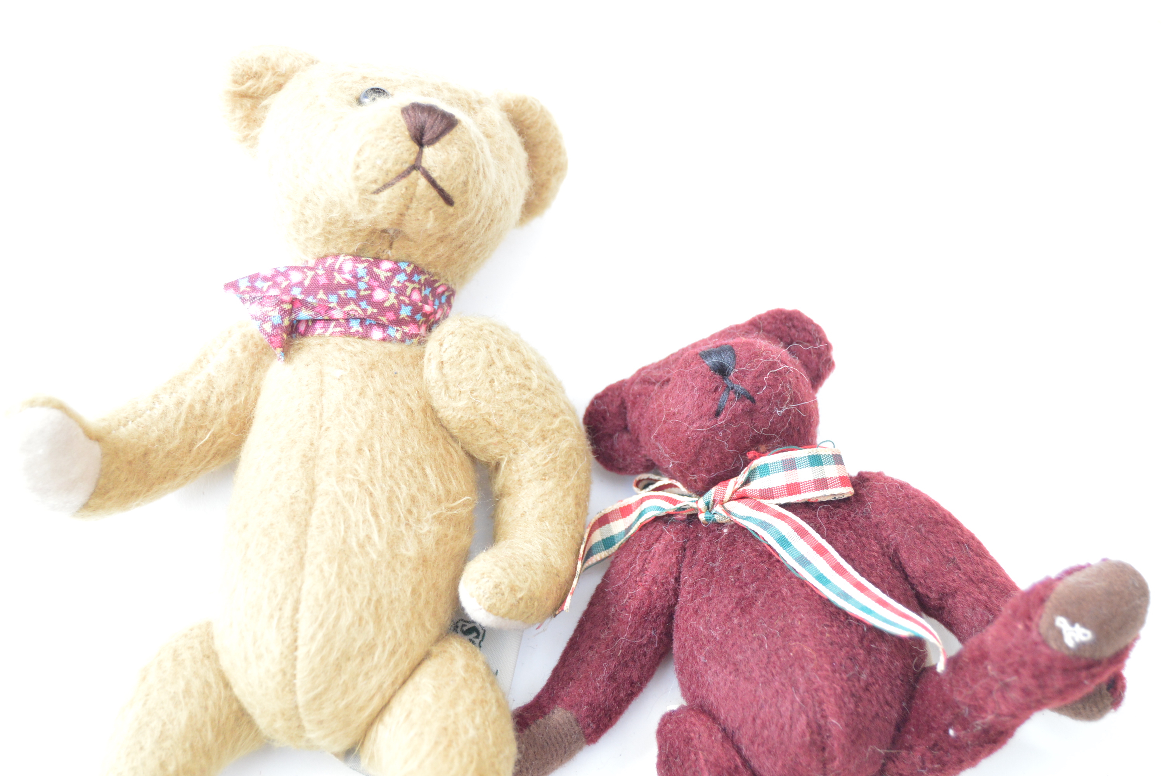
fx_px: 2186
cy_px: 388
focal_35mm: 68
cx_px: 584
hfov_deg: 29.9
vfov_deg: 20.1
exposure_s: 1/60
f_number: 5.3
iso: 1100
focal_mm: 45
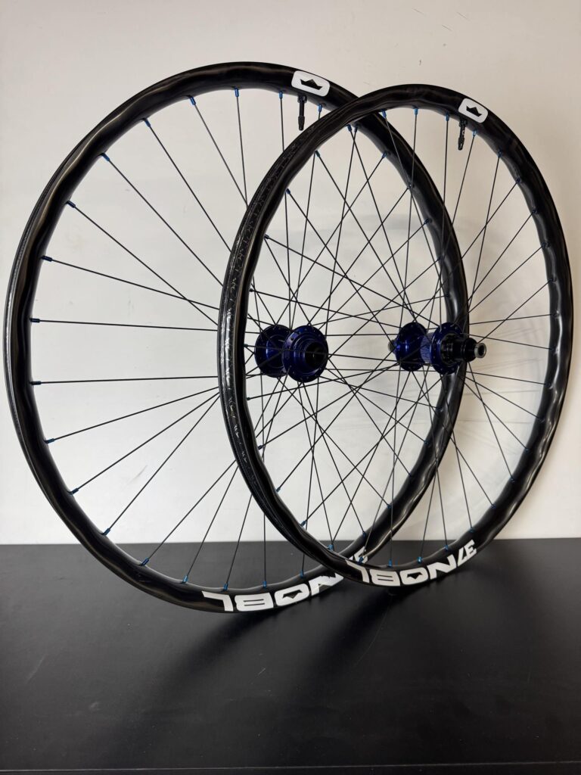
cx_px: 290
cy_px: 388
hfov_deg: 56.8
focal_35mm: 24
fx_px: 537
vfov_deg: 71.6
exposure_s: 1/120
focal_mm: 6.76
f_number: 1.78
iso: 200
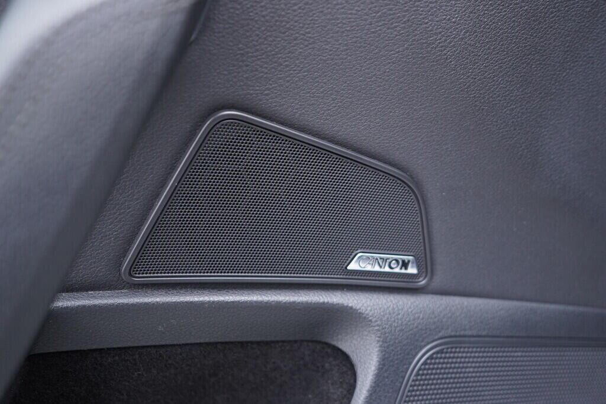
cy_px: 202
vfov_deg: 36.9
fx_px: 606
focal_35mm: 36
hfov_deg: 53.1
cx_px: 303
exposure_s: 1/40
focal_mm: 24
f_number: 2.8
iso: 500
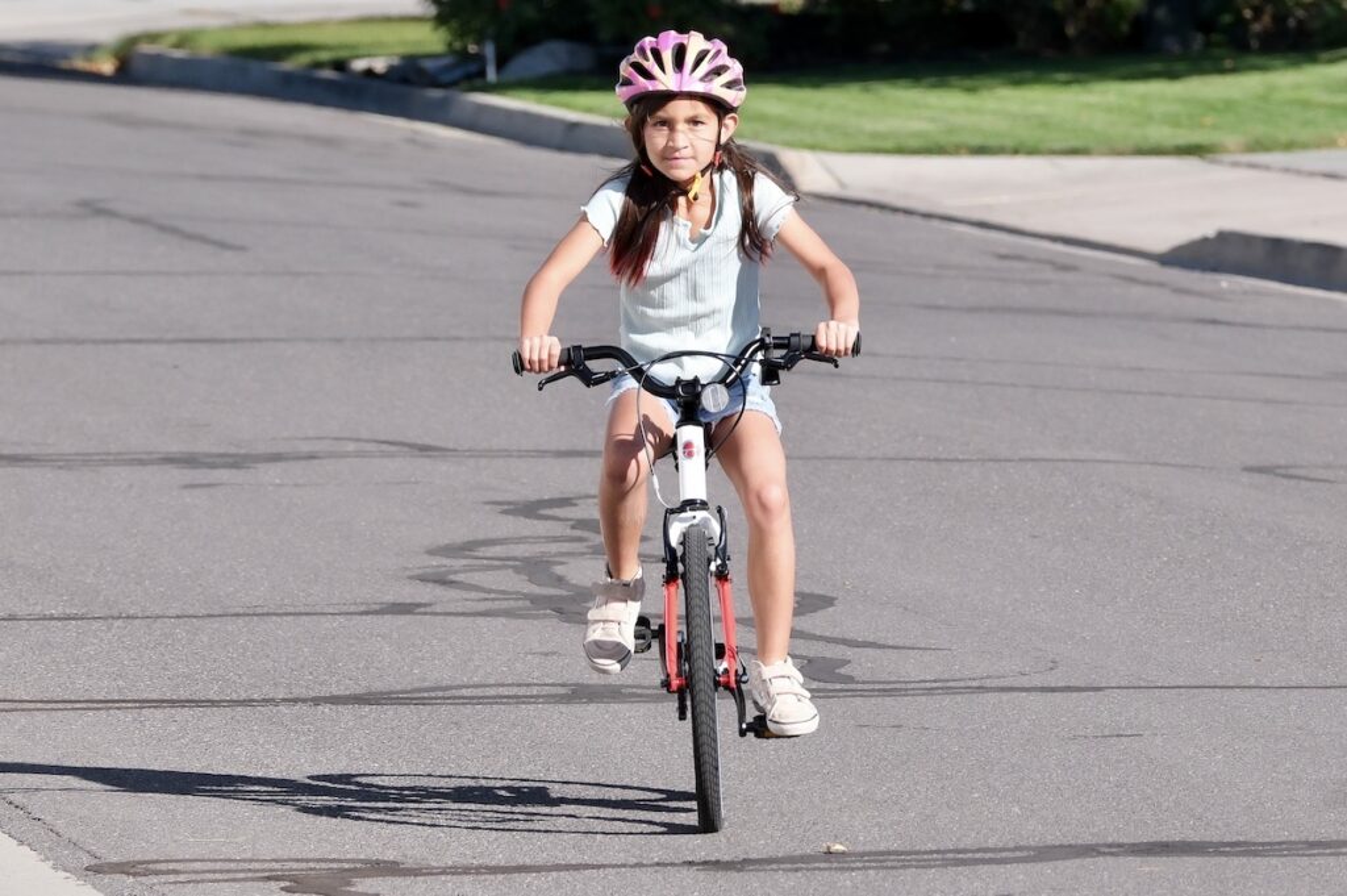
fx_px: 7851
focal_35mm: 210
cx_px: 674
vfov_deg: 6.5
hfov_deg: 9.8
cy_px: 448
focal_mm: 140
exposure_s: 1/950
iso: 400
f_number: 5.6
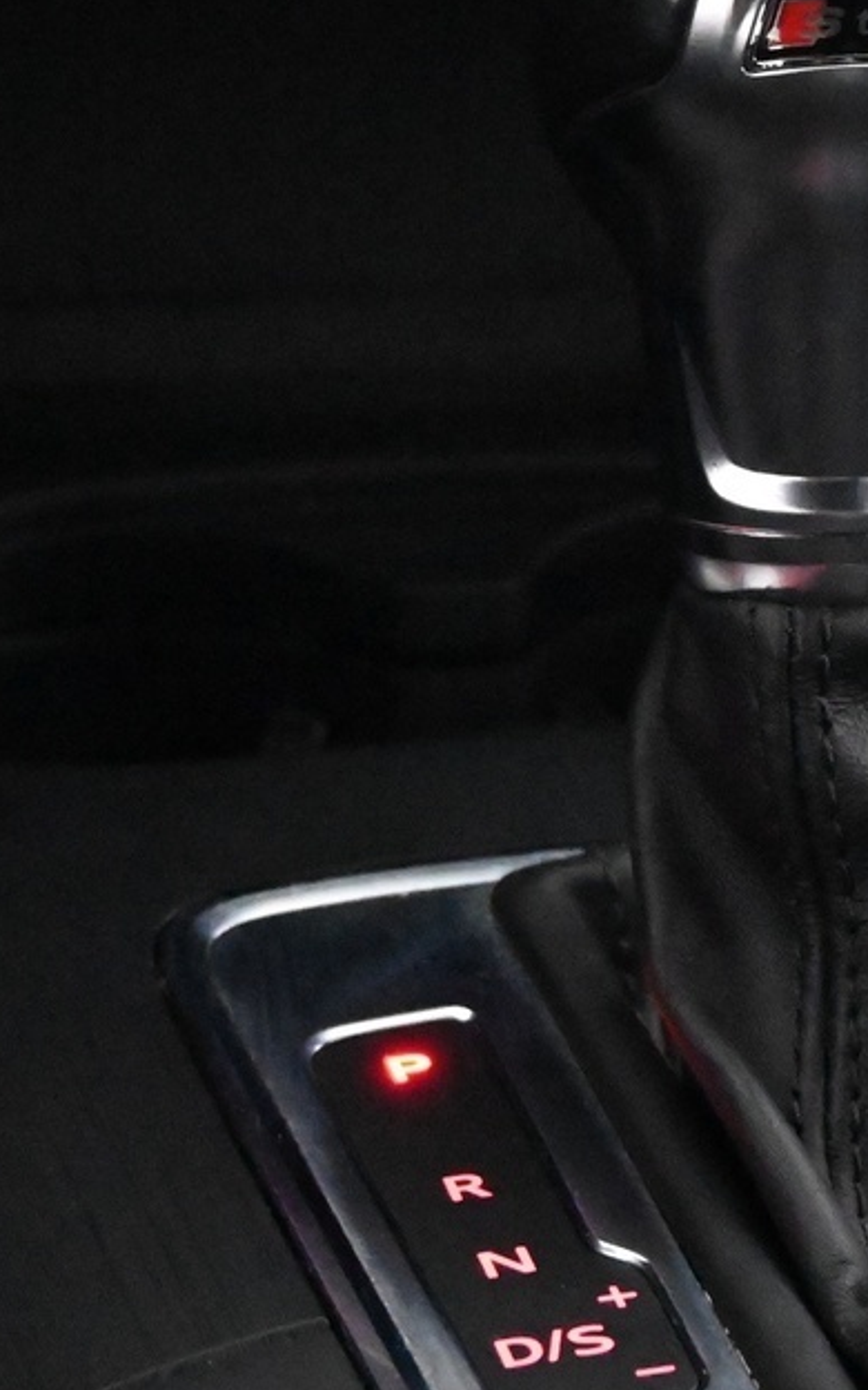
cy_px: 584
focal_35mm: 129
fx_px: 4882
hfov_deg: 10.1
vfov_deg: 16.2
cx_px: 790
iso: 14400
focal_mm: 32.5
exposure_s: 1/50
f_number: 5
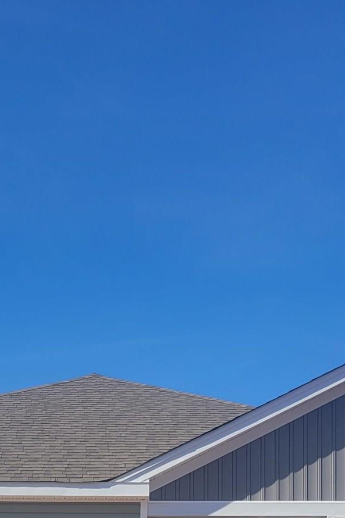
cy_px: 661
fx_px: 1007
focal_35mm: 70
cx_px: 99
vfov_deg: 25.2
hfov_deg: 19.4
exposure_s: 1/2657
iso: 40
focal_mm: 5.4
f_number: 1.8
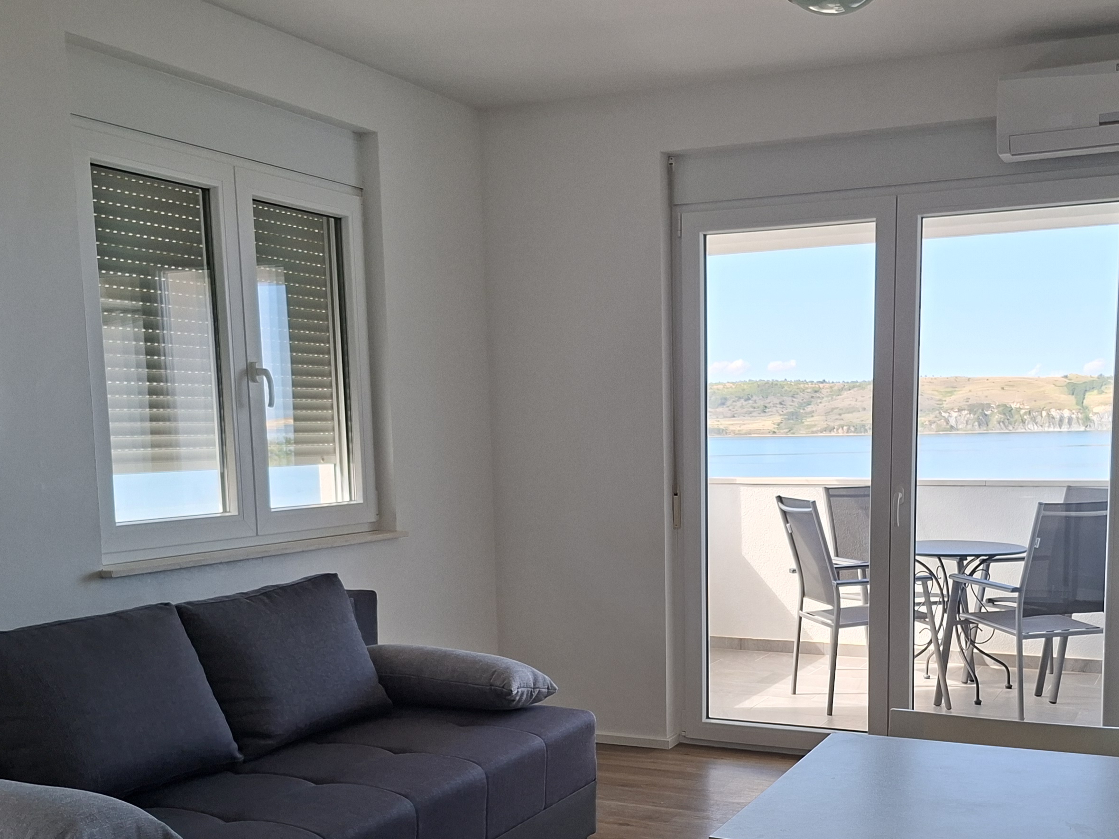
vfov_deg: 36.1
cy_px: 611
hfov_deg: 47.7
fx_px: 1261
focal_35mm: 39
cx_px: 649
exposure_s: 1/173
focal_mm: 5.54
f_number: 1.8
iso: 50
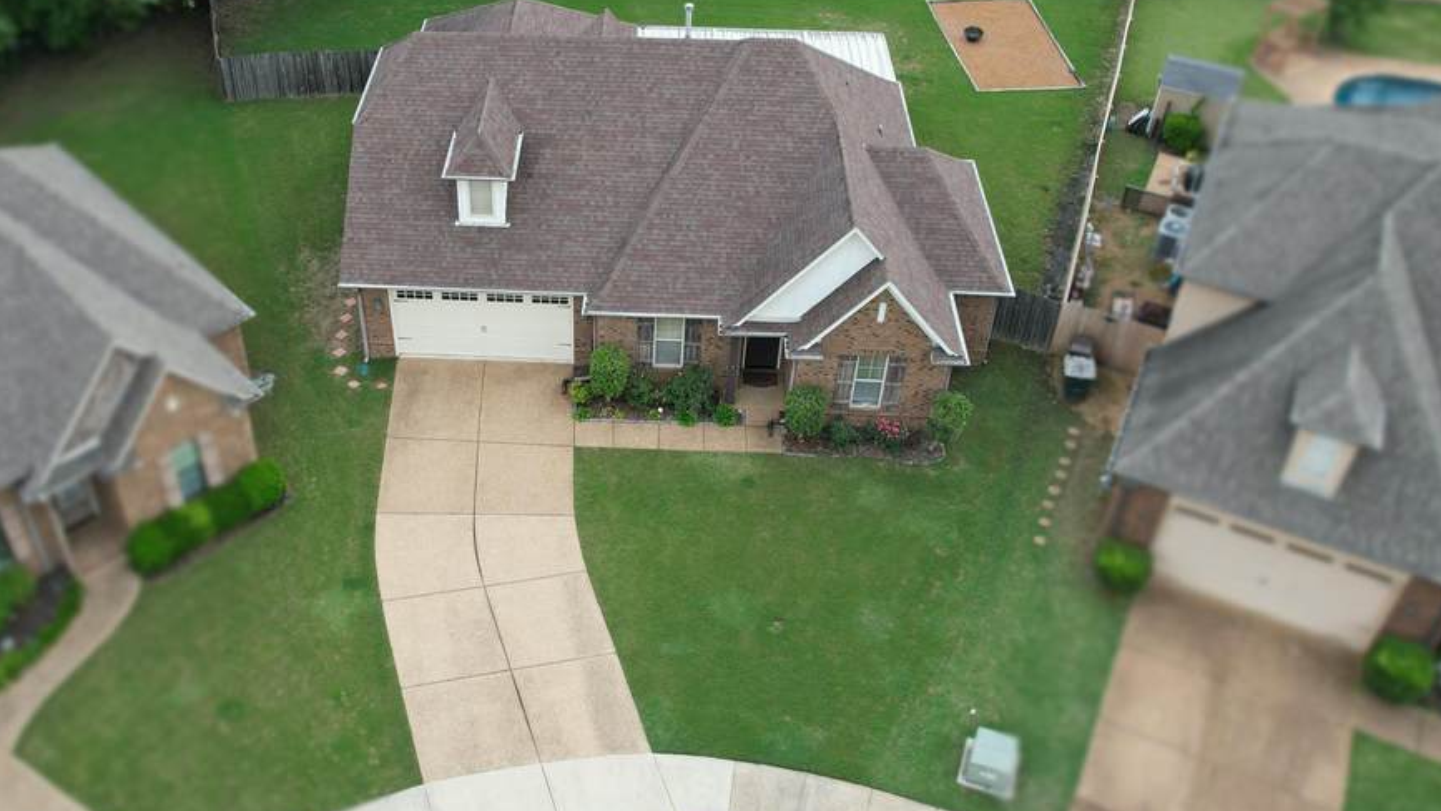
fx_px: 1299
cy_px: 315
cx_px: 580
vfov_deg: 34.5
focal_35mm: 34
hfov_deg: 57.6
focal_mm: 8.38
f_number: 2.8
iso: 110
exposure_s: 1/180
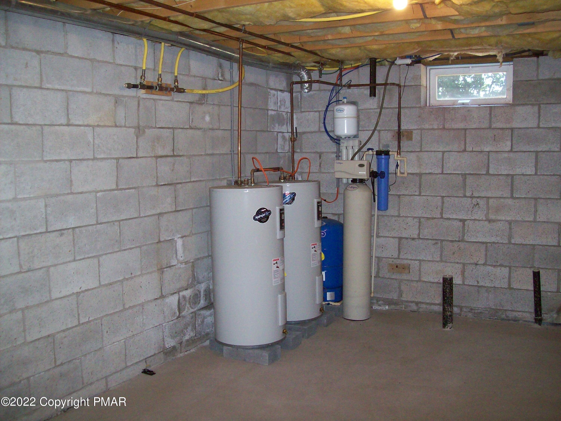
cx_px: 280
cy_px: 210
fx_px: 583
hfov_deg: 51.4
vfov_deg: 39.7
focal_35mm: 36
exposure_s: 1/64
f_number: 2.7
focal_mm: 6
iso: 200
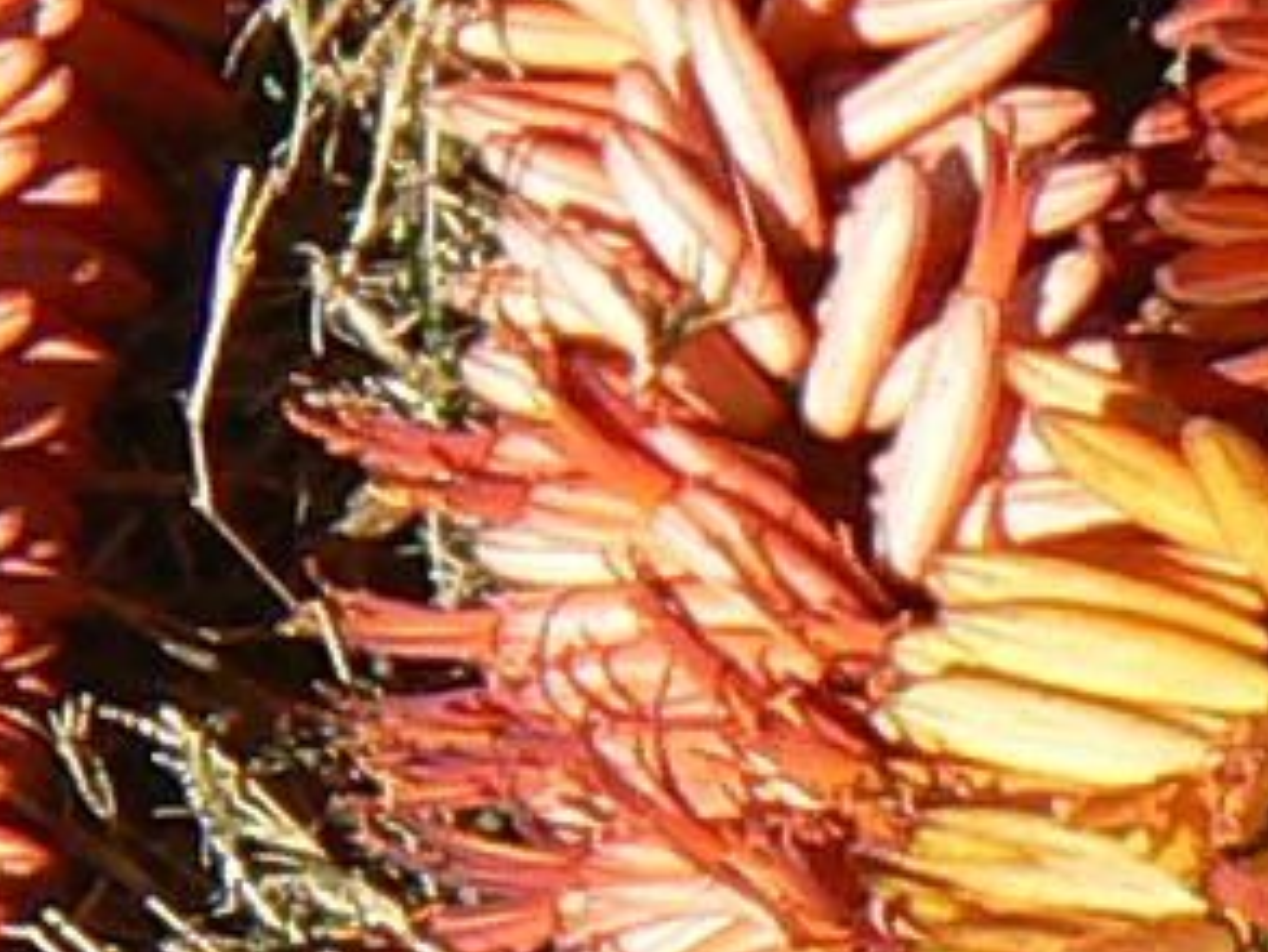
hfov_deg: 3.4
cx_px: -2861
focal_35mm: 566
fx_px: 20741
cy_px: 714
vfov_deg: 2.6
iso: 80
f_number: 7.1
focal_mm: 9.8
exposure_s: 1/400
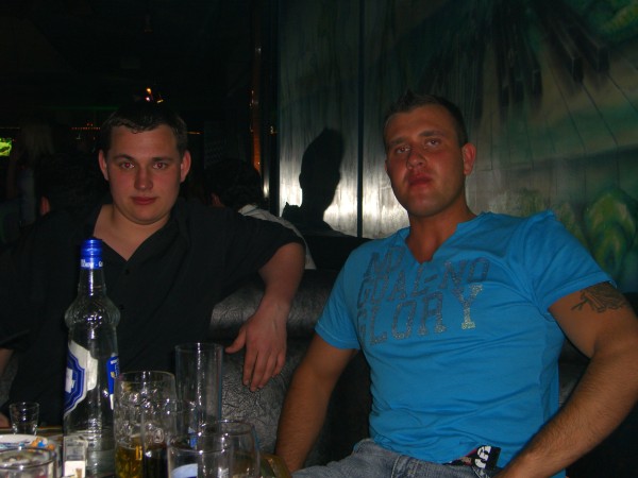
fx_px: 848
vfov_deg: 31.5
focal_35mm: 46
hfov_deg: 41.2
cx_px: 319
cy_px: 239
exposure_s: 1/60
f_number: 3.1
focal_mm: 9.5
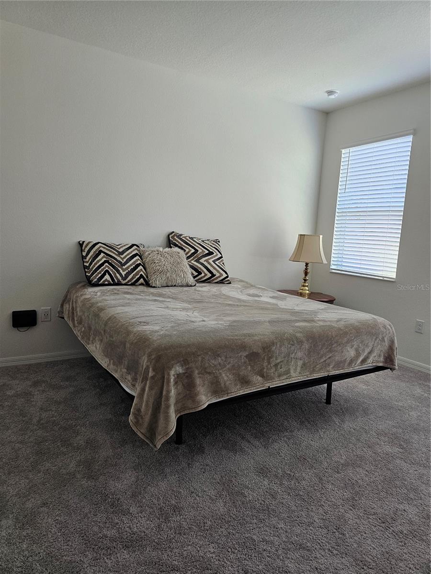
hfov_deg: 58.9
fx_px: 382
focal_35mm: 23
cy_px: 287
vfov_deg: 73.9
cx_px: 216
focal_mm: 6.3
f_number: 1.7
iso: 250
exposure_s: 1/120
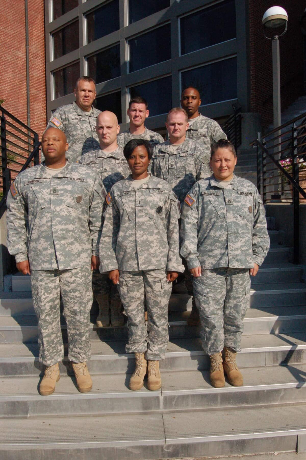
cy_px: 230
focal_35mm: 28
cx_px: 153
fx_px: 364
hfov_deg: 45.6
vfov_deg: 64.6
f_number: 16
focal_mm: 19
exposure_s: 1/1000
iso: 1600
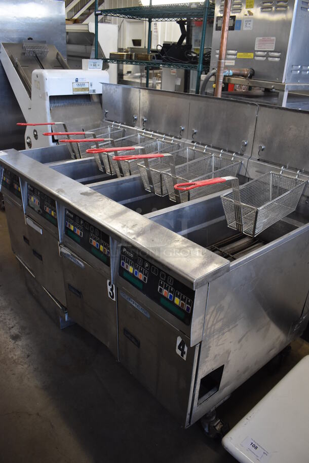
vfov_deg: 67.3
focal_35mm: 27
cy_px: 232
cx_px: 154
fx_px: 347
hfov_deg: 48.0
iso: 1250
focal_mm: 18
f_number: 3.5
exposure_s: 1/125
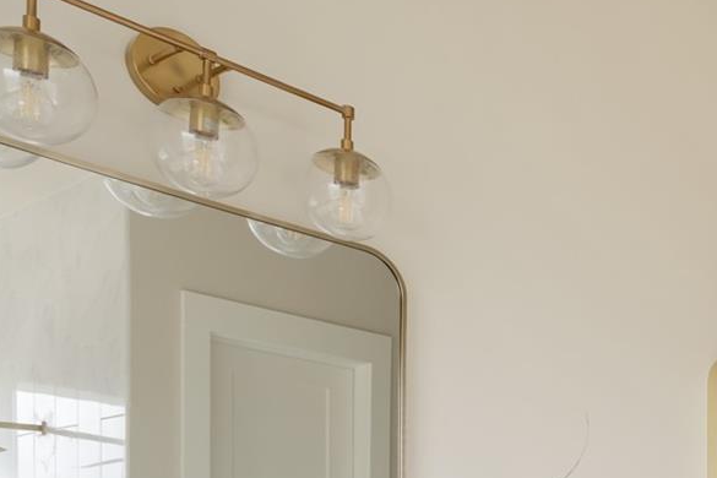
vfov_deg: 21.7
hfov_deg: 28.6
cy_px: 626
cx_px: 954
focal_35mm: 56
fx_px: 1115
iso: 400
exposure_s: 1/13
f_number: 8
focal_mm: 16
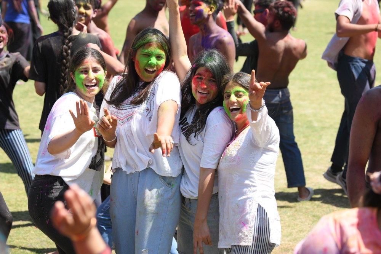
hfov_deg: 19.5
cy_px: 127
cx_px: 190
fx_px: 1111
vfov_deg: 13.0
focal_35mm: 105
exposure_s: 1/1250
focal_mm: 70
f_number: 3.5
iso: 250
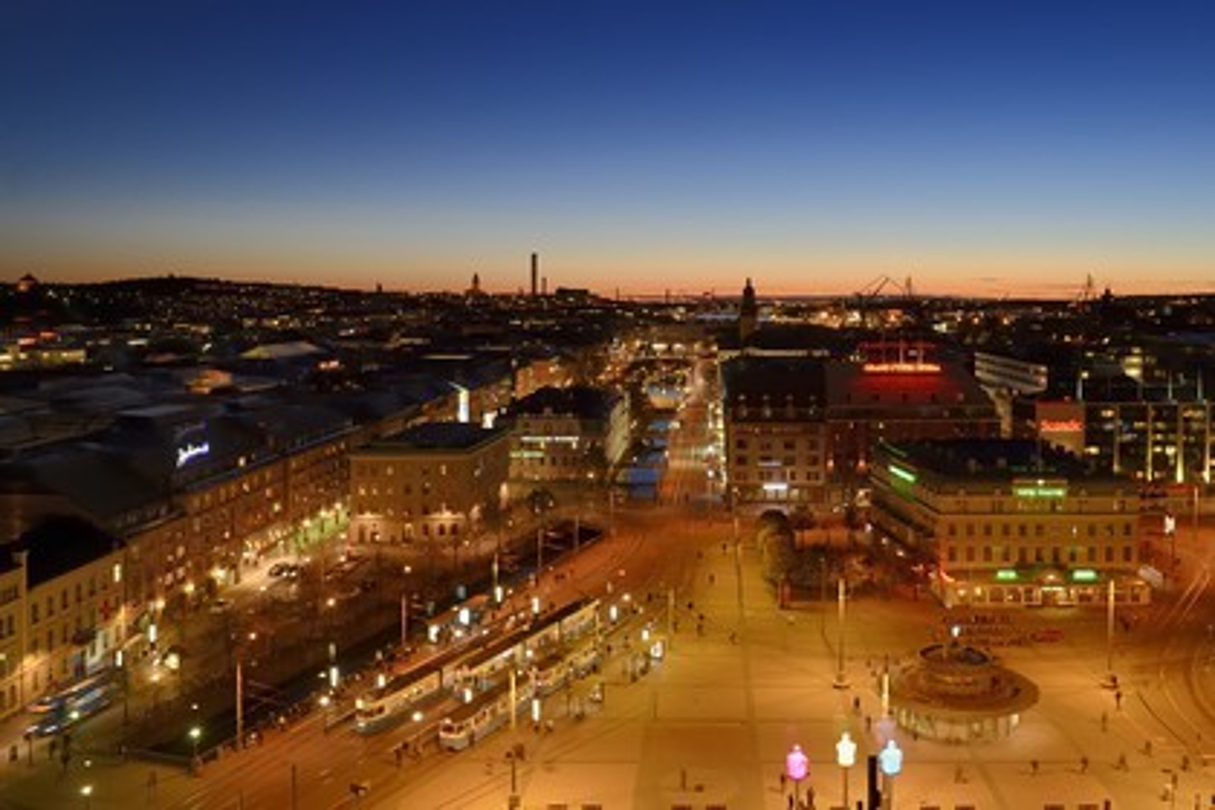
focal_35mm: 26
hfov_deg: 69.4
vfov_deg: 49.6
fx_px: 877
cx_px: 608
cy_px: 405
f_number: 5
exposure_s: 1/3.33
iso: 800
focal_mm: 26
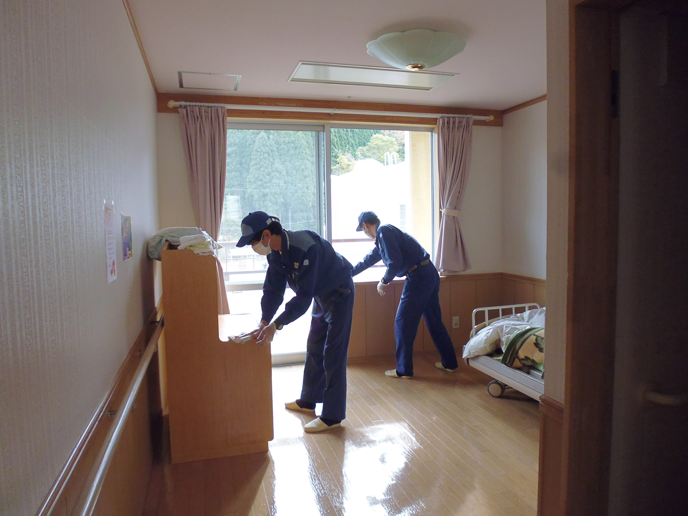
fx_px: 477
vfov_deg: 56.8
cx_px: 344
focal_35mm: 24
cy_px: 258
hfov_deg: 71.6
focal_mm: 4.3
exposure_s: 1/60
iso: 320
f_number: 2.8
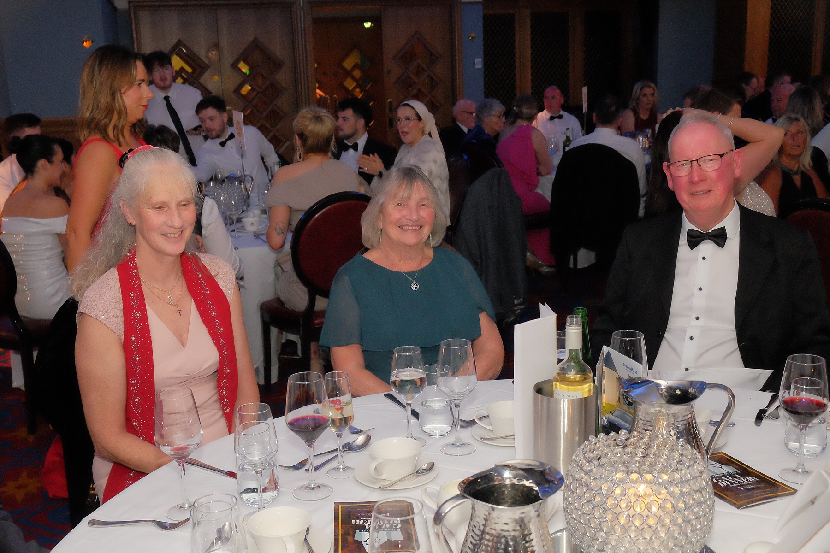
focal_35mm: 38
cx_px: 415
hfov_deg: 50.7
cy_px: 276
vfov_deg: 35.1
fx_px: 876
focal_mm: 25.4
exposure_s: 1/125
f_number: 4.5
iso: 6400
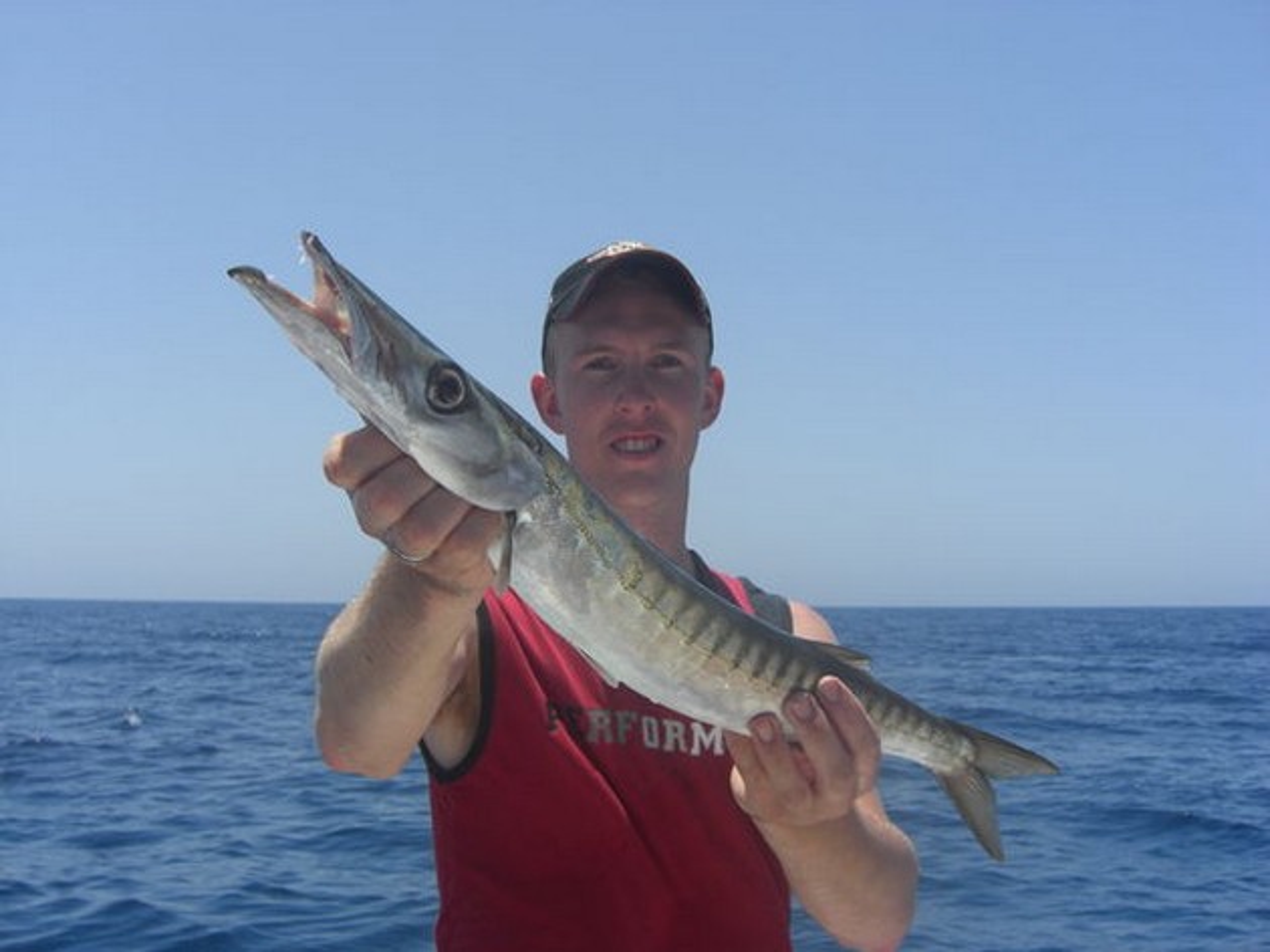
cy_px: 476
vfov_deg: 37.7
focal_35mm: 38
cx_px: 635
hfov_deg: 49.0
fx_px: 1394
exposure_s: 1/250
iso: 80
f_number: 8
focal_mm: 7.9
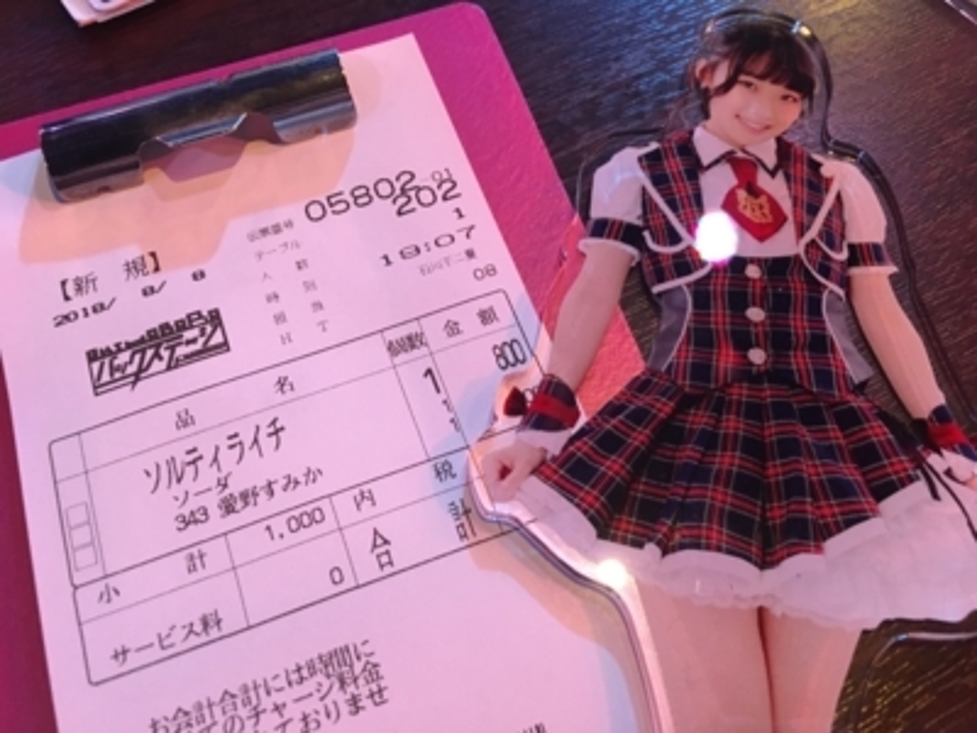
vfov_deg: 48.2
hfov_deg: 61.7
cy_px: 366
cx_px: 488
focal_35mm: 29
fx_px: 818
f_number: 2.2
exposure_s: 1/17
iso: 200
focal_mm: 4.15
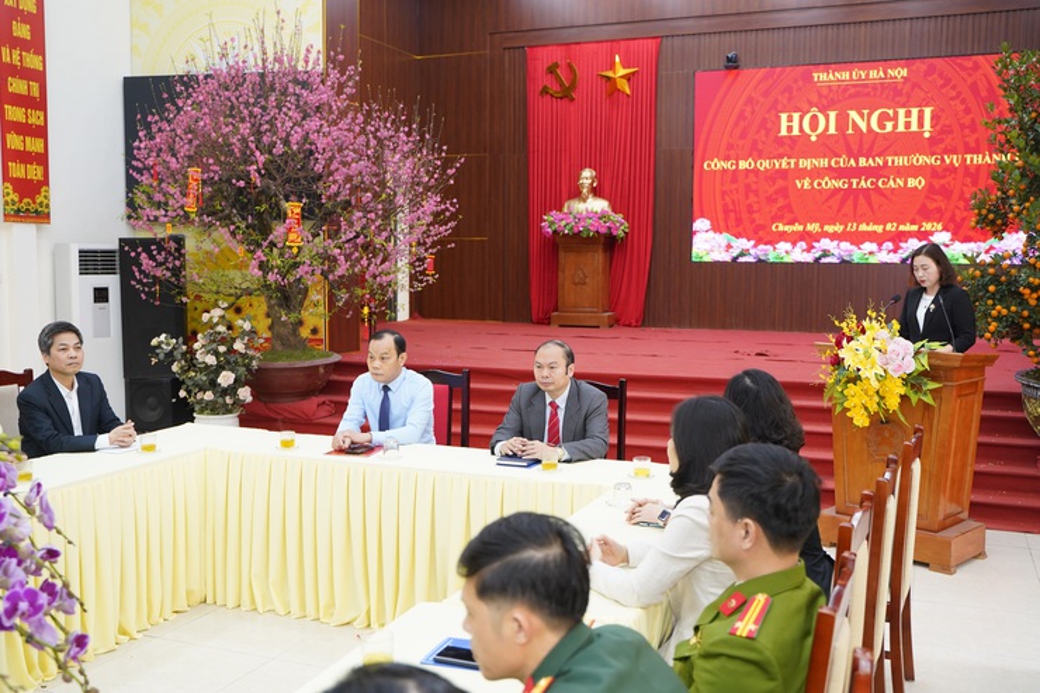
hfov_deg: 53.1
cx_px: 520
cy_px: 346
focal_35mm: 36
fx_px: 1040
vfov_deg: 36.9
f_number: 3.5
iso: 1000
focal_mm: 36
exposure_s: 1/200
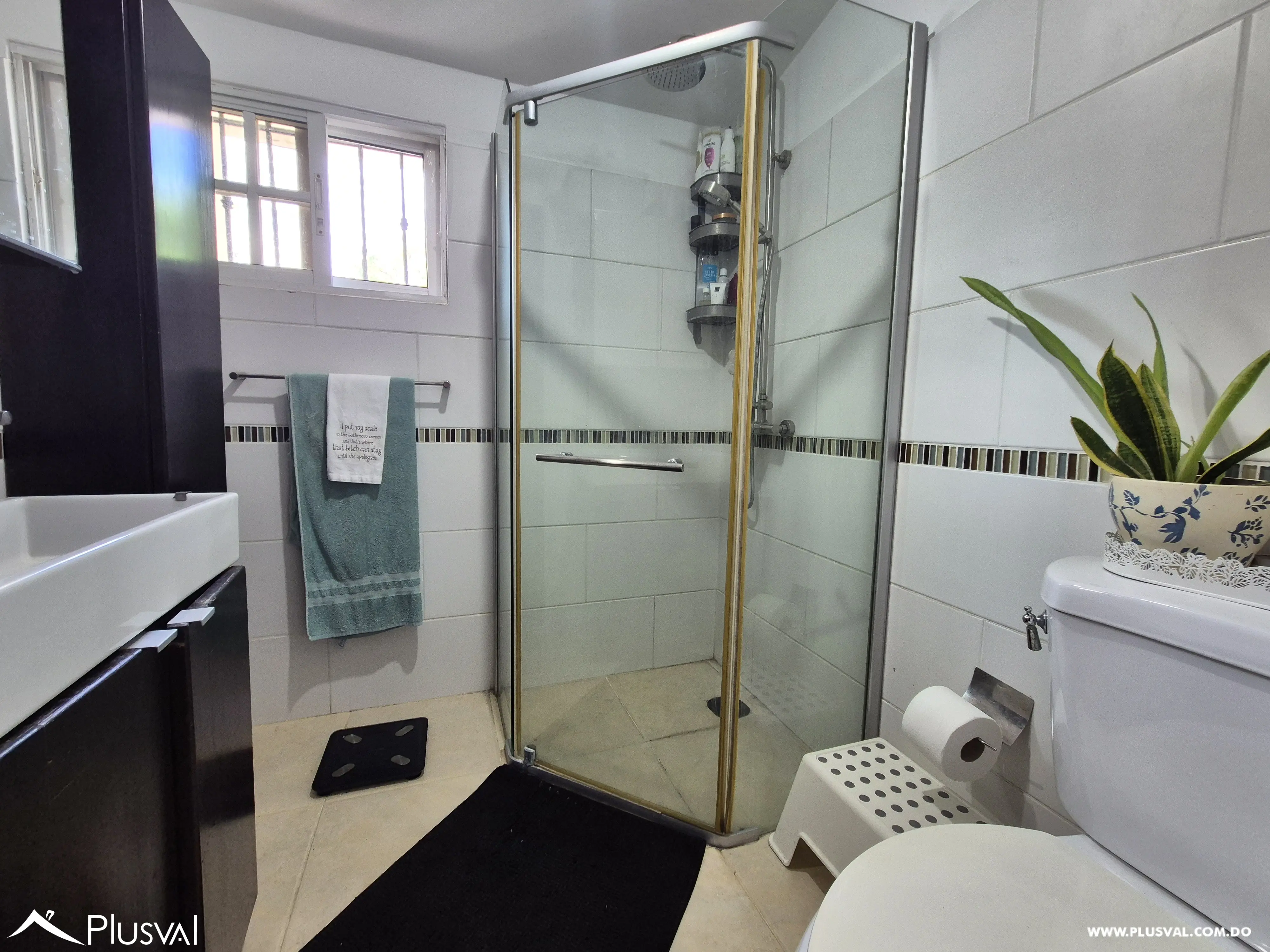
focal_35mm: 13
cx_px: 635
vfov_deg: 89.9
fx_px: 477
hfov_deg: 106.2
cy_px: 476
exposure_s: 1/60
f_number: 2.2
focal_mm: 2.2
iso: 200
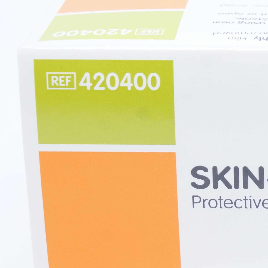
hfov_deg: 11.6
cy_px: 138
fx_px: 1296
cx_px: 306
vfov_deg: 11.8
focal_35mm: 148
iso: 800
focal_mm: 44
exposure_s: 1/15
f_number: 9
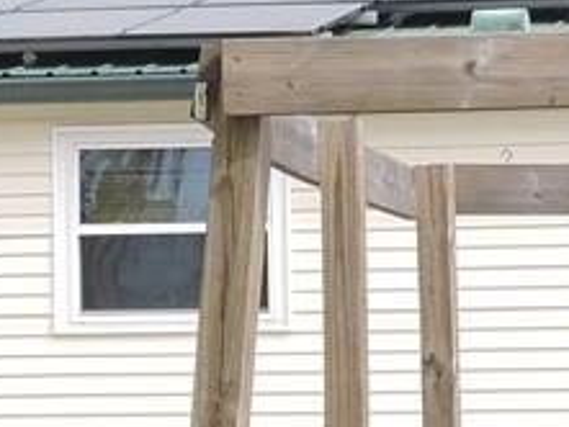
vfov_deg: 5.9
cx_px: 270
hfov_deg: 7.8
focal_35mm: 253
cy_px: 450
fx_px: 4161
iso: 100
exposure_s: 1/500
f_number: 3.3
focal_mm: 6.2
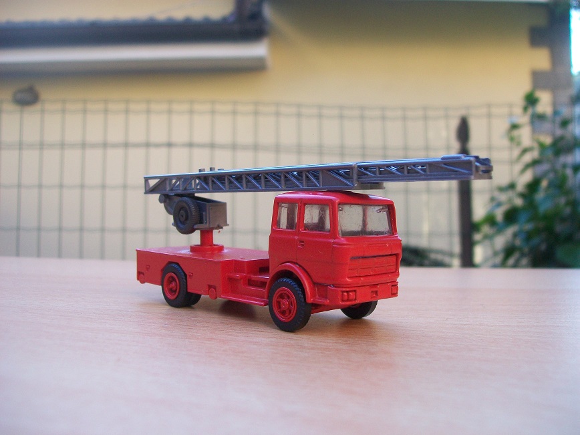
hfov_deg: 51.4
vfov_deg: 39.7
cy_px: 218
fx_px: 603
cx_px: 290
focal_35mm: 36
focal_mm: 6
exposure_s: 1/100
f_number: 2.7
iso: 64
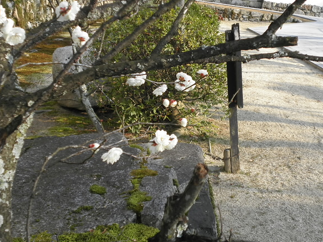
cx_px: 167
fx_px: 578
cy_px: 88
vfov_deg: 23.6
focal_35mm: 62
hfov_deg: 31.2
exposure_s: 1/100
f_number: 4.3
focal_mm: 8.2
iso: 64
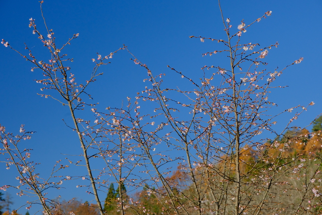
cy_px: 108
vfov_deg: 16.5
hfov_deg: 24.5
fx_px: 742
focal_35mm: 83
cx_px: 161
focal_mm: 55
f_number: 8
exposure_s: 1/420
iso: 800
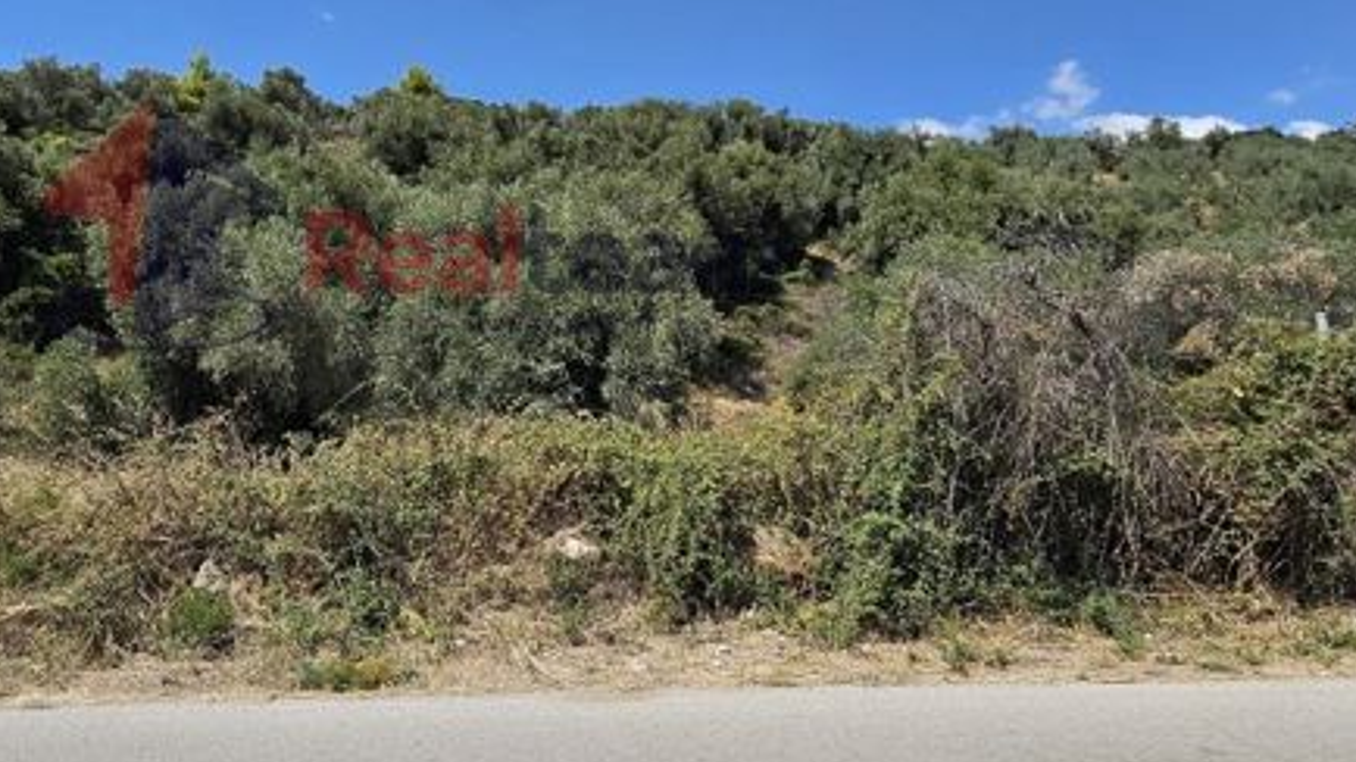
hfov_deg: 75.8
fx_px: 827
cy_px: 312
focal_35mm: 23
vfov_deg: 49.3
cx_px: 436
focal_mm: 2.2
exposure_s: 1/2745
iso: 50
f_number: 2.2
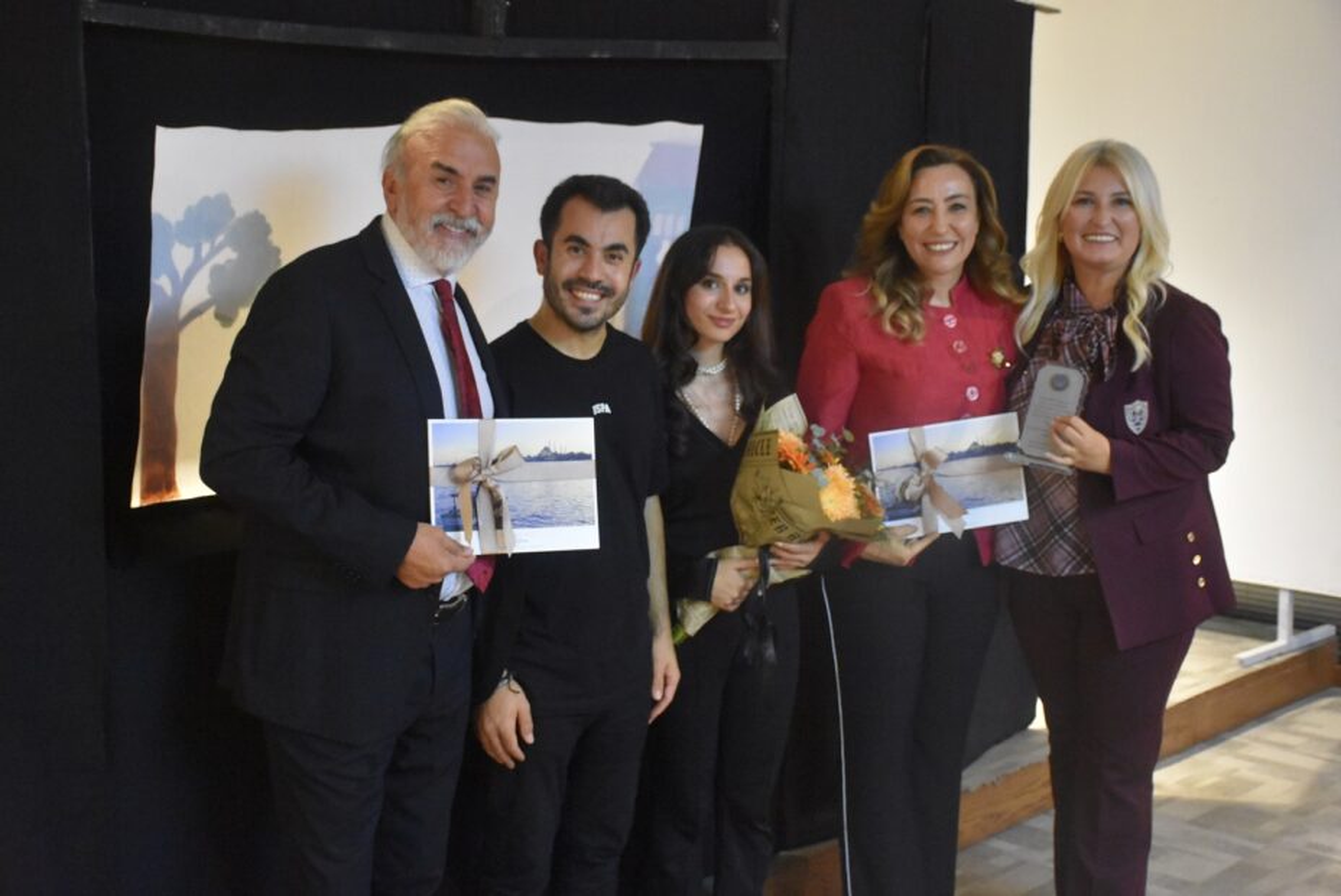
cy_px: 448
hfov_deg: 37.8
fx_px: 1957
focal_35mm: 52
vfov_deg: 25.8
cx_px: 670
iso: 7200
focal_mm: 35
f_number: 4.2
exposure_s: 1/60
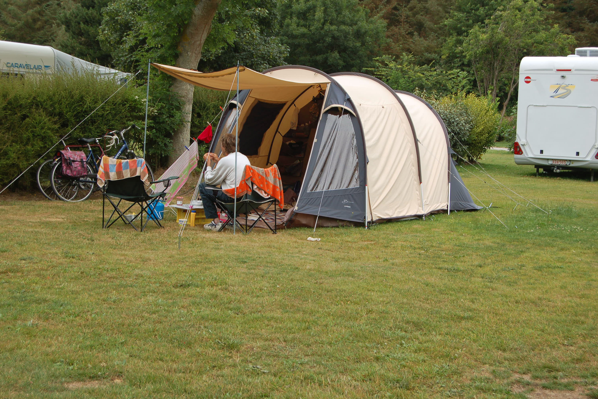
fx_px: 997
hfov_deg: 33.4
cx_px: 299
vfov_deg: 22.6
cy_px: 200
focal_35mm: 60
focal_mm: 40
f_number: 7.1
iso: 200
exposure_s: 1/200
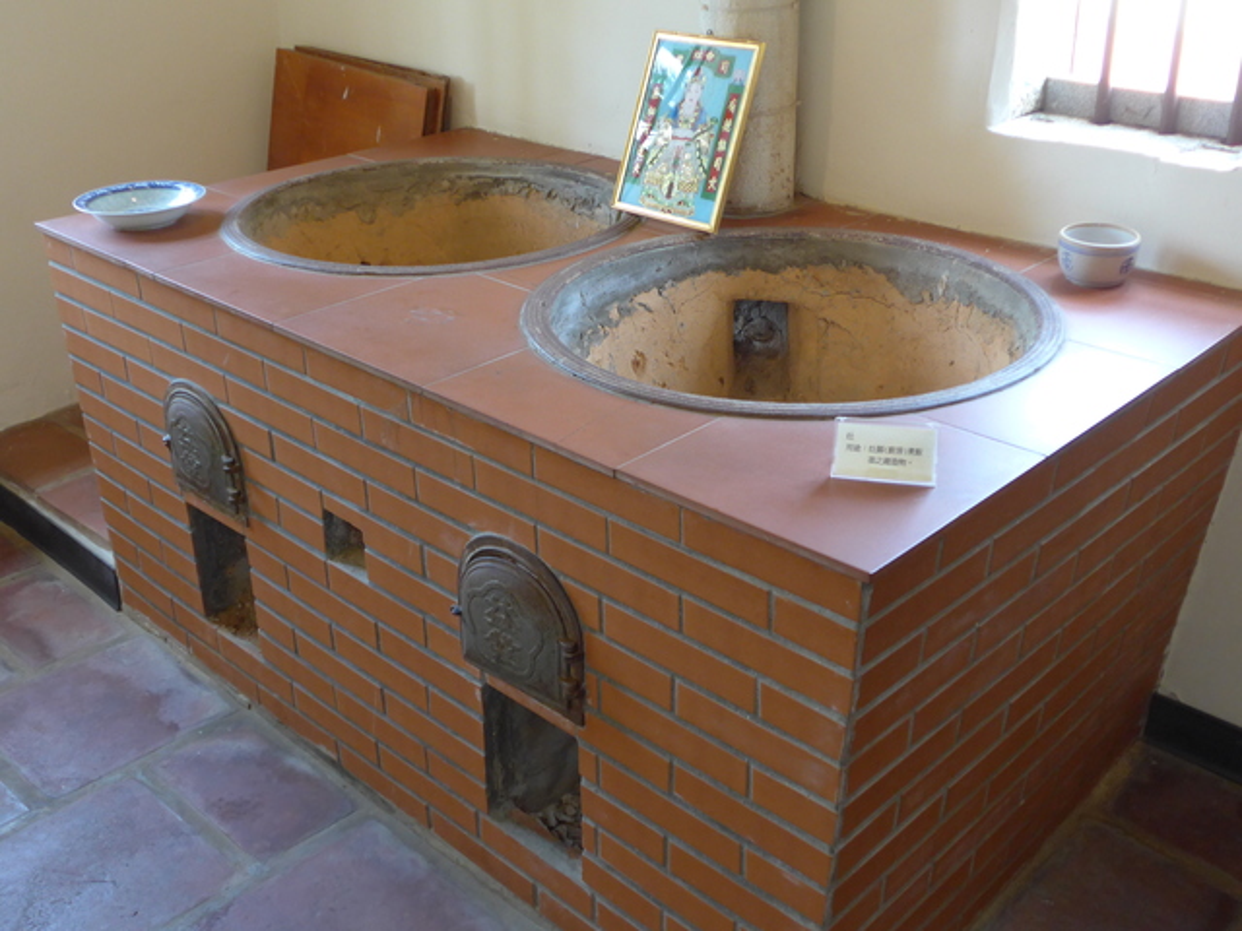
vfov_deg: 36.8
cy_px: 466
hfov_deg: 47.9
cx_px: 621
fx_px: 1399
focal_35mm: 39
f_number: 2.5
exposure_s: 1/60
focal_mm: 8
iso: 400
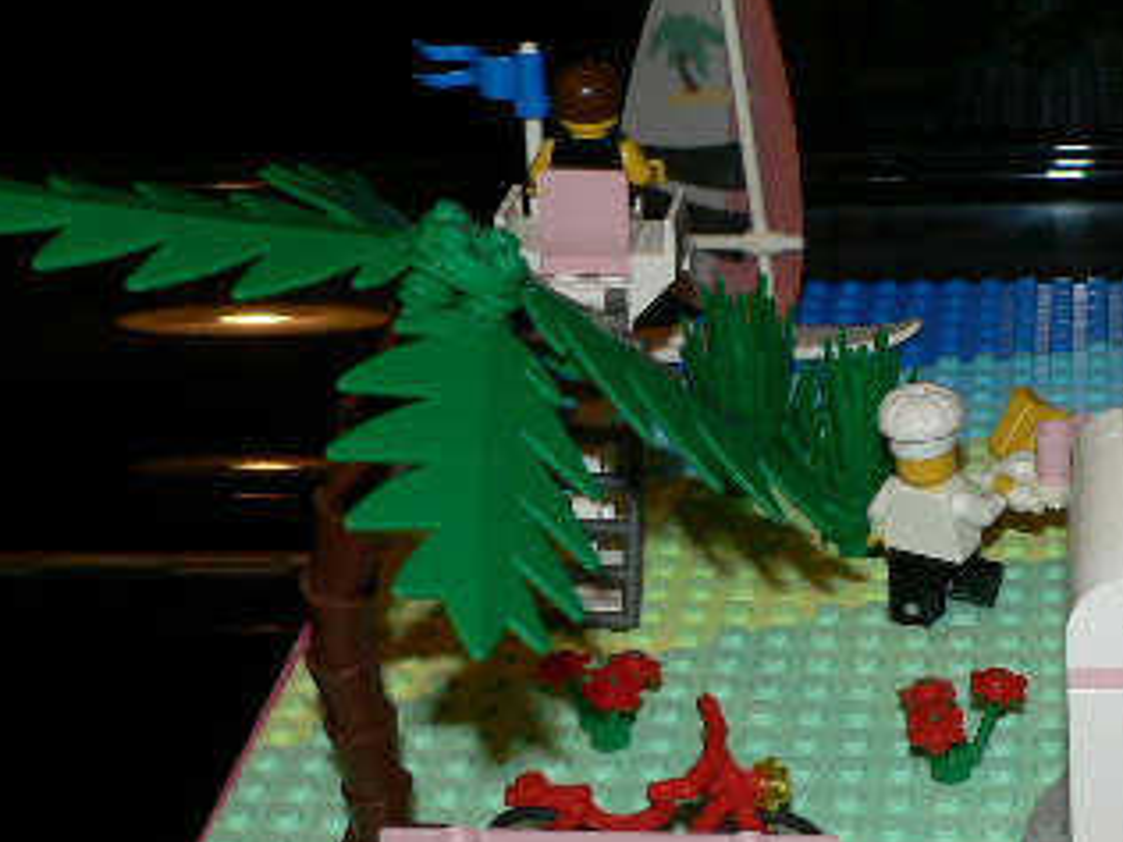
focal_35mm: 73
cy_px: 409
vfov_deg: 20.2
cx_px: 952
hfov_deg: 26.0
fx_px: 2368
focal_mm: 6
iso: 100
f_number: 2.8
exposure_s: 1/60
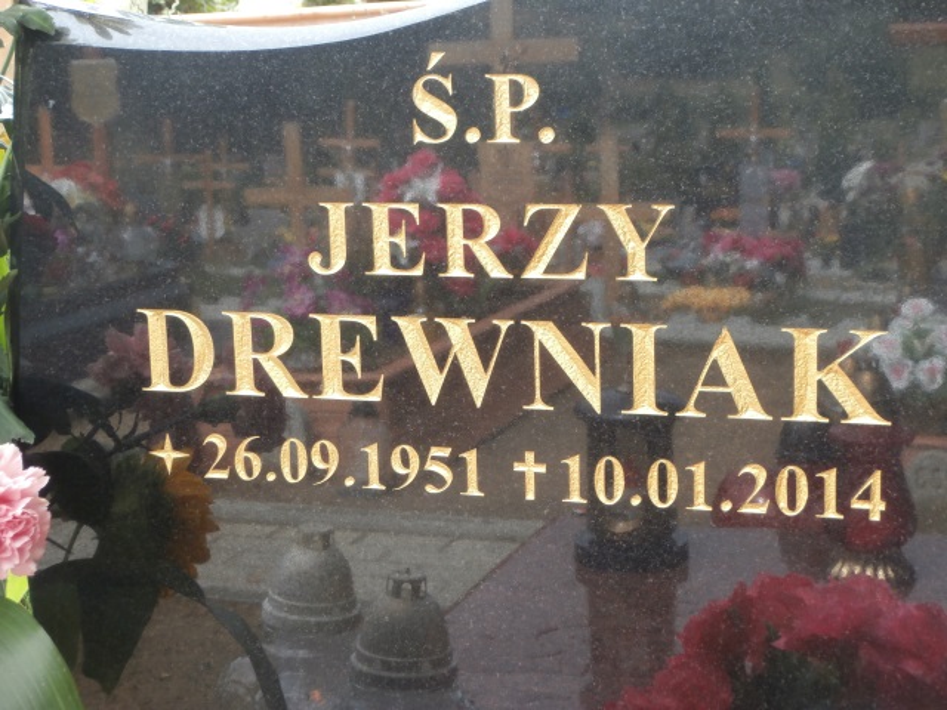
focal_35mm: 68
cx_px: 474
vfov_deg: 21.6
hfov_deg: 28.6
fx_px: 1860
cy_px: 355
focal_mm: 12.1
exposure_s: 1/60
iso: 100
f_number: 4.7
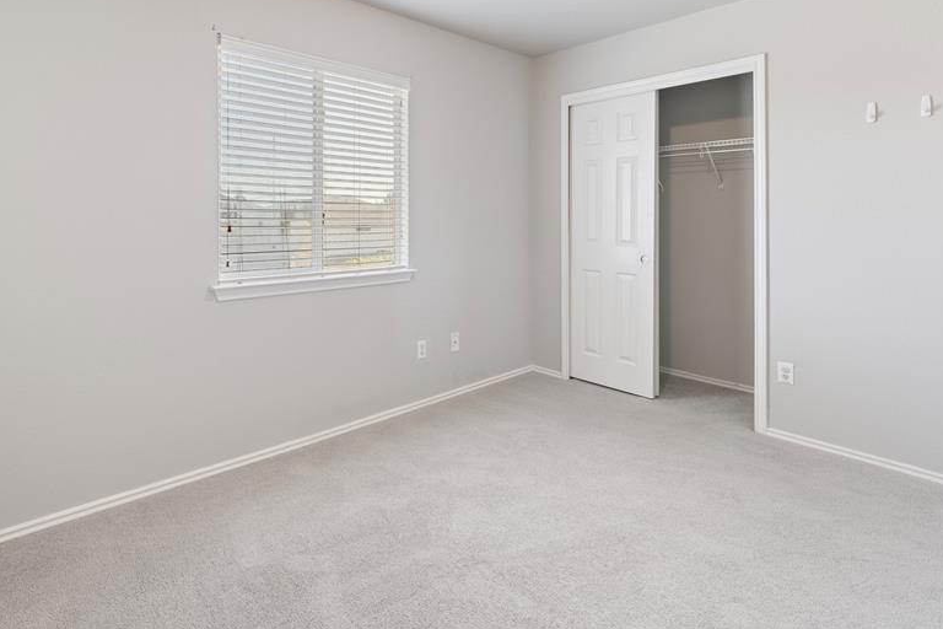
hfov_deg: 83.2
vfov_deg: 60.9
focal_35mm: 20
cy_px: 225
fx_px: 524
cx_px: 390
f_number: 8
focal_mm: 15
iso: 400
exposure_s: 1/2
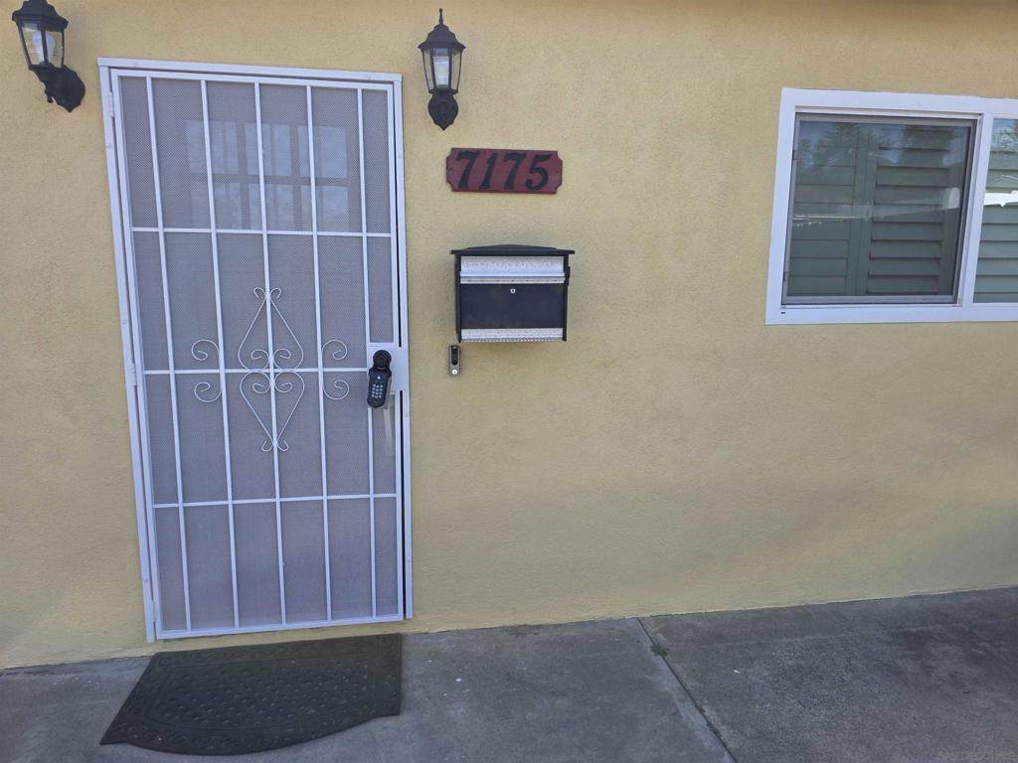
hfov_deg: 73.9
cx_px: 509
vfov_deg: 58.9
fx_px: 676
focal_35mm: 23
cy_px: 382
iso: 80
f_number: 1.7
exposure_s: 1/2010
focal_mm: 6.3
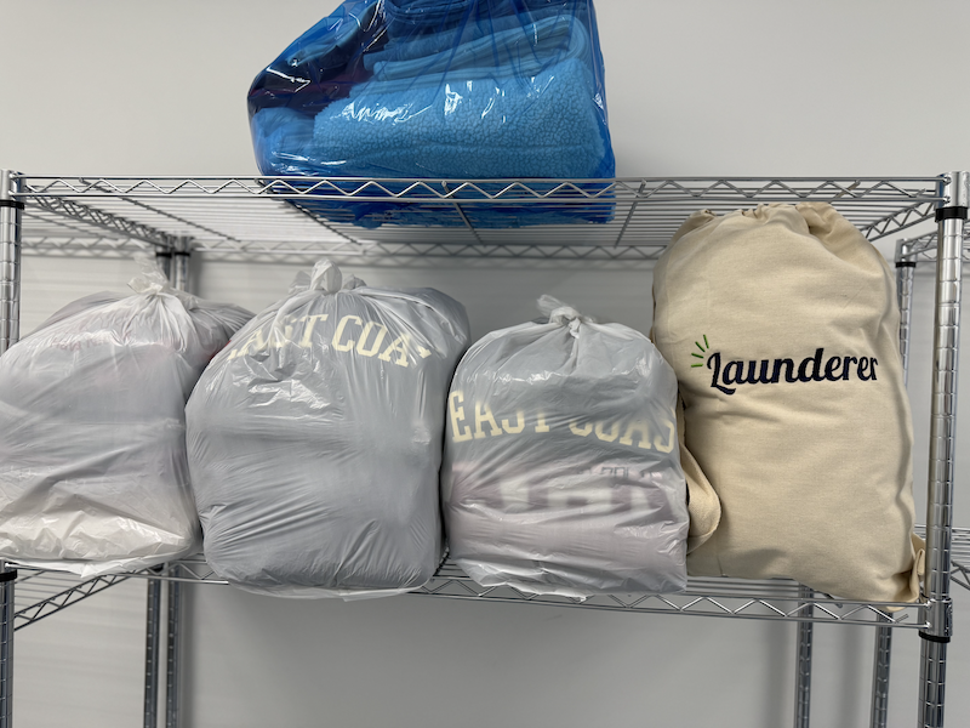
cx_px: 485
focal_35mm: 24
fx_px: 673
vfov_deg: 56.8
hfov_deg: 71.6
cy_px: 364
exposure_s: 1/120
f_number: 1.78
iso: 125
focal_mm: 6.76
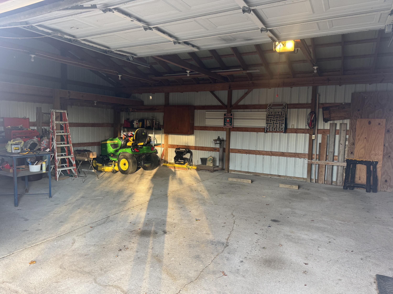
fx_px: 272
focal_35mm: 24
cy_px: 147
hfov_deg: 71.6
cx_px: 196
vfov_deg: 56.8
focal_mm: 6.76
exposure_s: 1/121
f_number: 1.78
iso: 80
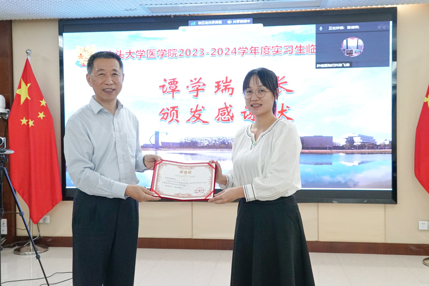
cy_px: 143
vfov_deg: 36.0
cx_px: 214
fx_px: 441
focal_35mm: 37
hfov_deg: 51.9
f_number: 6.3
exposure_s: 1/125
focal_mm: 37
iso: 6400
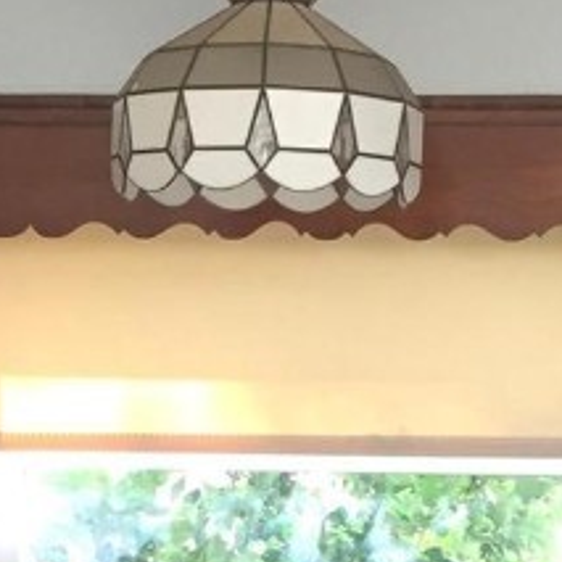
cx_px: 280
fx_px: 2259
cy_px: 770
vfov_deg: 13.6
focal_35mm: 123
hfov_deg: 14.2
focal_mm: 4.15
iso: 64
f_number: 2.2
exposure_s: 1/30
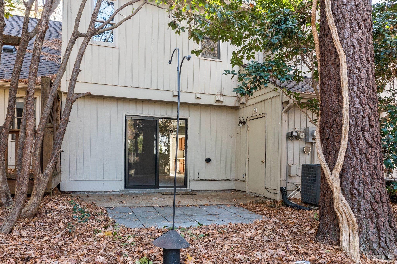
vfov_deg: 46.4
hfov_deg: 65.5
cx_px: 198
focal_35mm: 28
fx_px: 309
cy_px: 132
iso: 100
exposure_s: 1/60
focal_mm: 10.26
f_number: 3.5
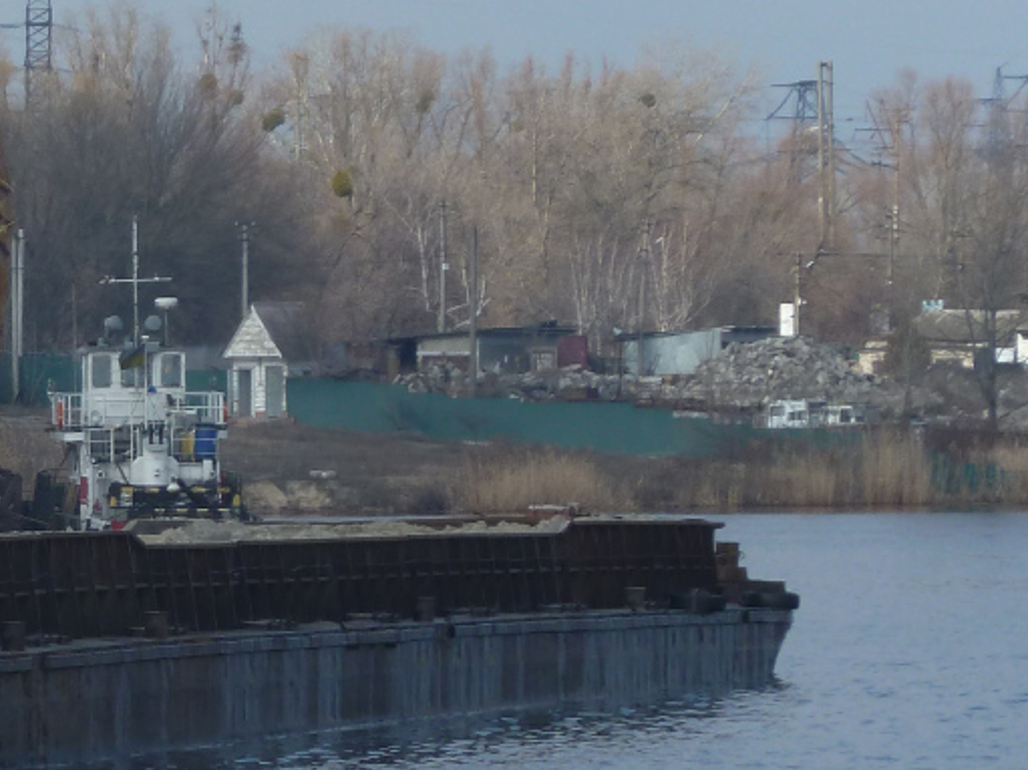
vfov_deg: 3.2
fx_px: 13747
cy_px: 242
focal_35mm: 463
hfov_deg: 4.3
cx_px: -193
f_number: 4.5
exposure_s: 1/400
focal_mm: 29.9
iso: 80
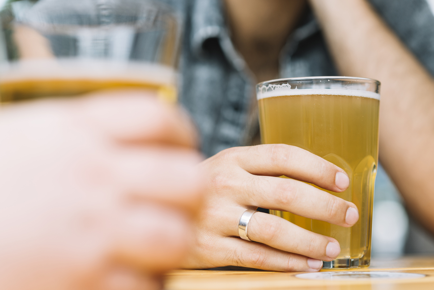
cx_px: 217
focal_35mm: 85
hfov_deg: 23.9
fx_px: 1025
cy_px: 145
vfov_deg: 16.1
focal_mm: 85
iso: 200
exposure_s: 1/320
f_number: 3.2
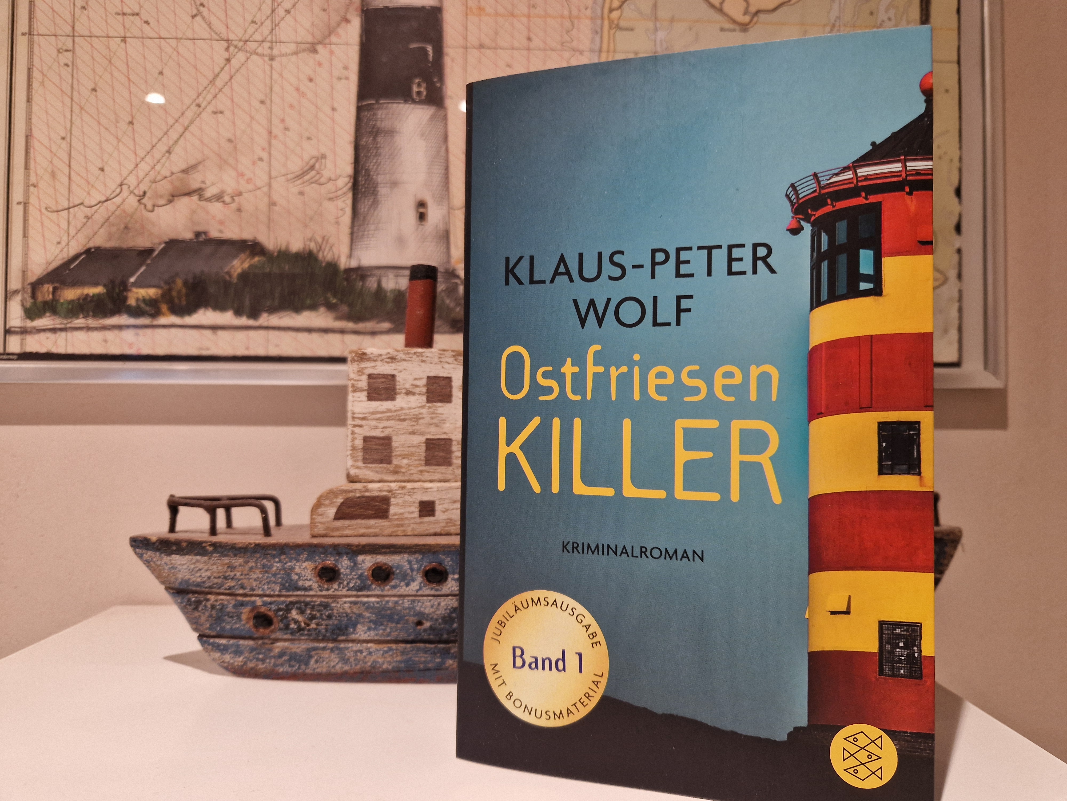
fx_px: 709
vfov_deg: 58.9
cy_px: 400
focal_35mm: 23
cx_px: 534
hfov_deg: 73.9
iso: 250
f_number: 1.8
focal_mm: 5.4
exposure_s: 1/100
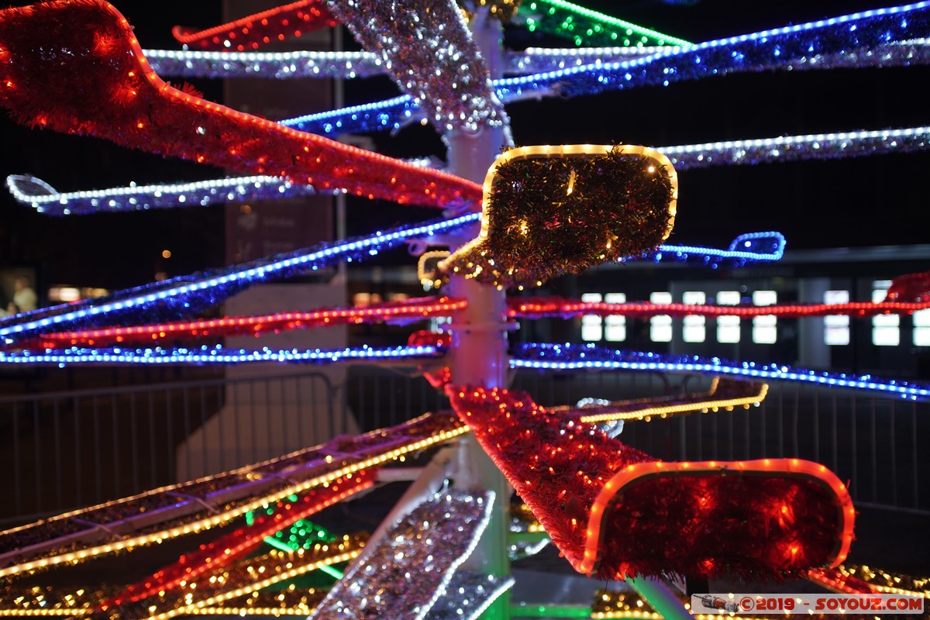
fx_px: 1033
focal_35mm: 40
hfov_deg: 48.5
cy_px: 310
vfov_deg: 33.4
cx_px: 465
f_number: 2.8
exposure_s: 1/60
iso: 320
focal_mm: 40
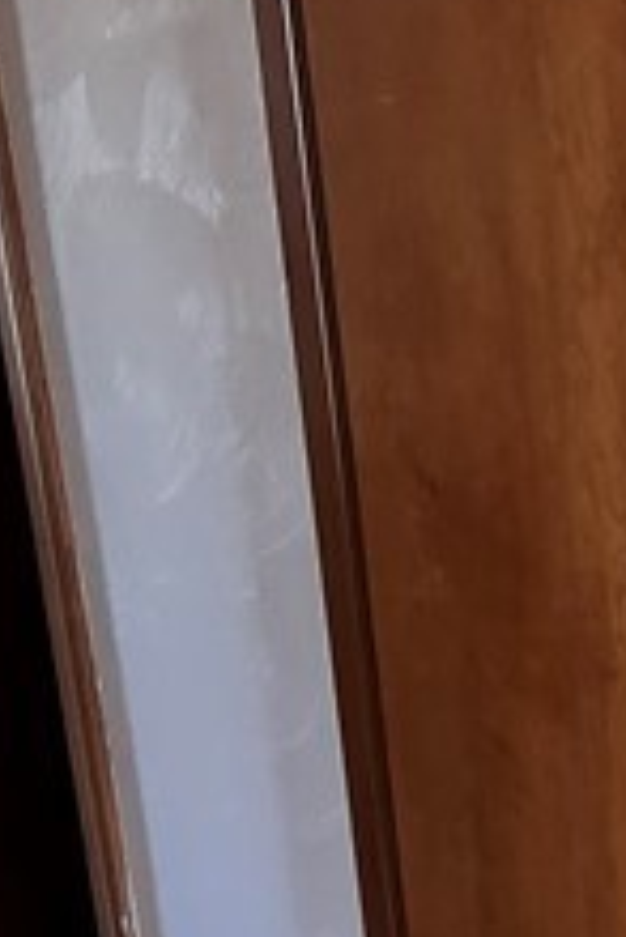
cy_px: 1572
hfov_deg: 9.5
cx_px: 1571
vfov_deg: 14.6
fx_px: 3281
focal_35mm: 126
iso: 125
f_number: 1.5
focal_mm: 5.7
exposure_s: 1/107
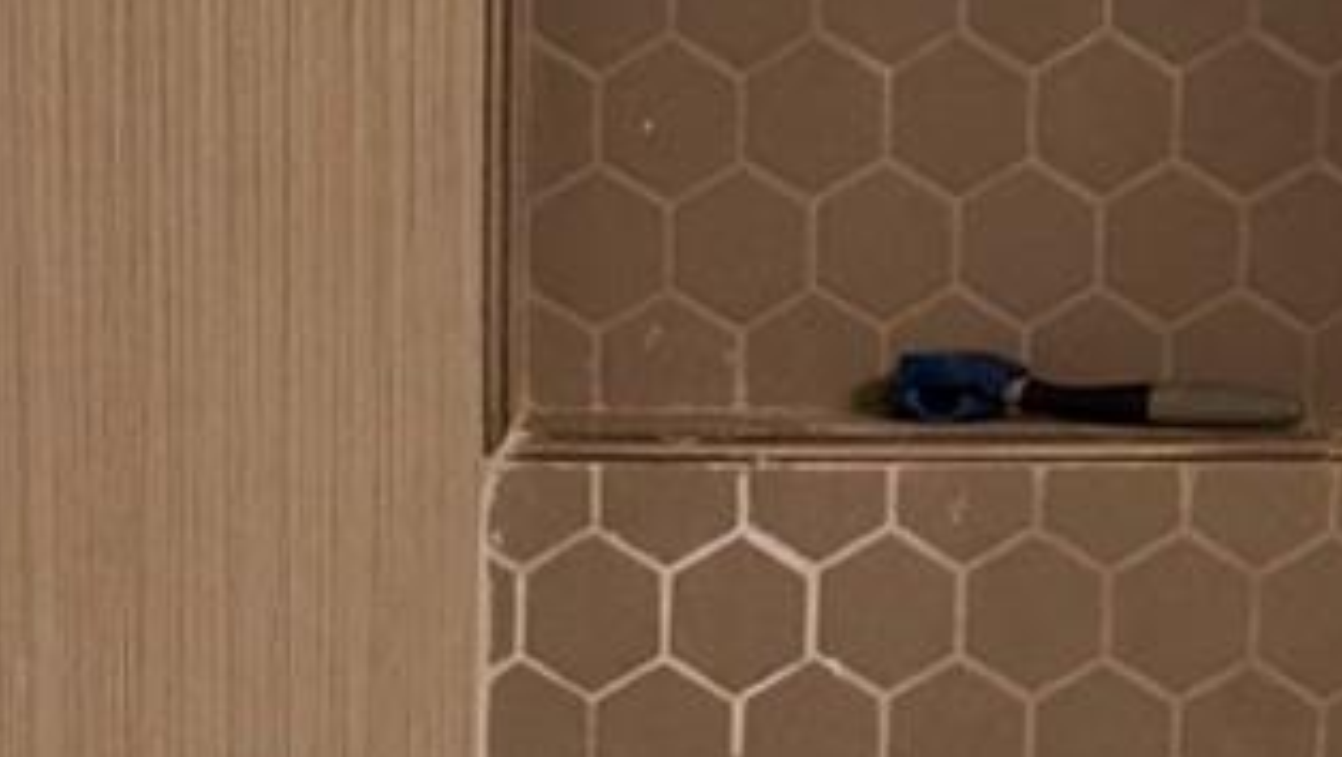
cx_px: 167
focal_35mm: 164
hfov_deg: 13.0
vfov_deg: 6.6
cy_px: 2466
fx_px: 5839
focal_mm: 24
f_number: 2.8
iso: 2000
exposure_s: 1/160
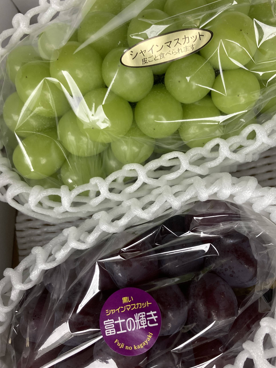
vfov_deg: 53.9
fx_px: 361
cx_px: 161
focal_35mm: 34
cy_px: 199
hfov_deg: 41.7
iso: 125
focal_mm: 3.99
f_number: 1.8
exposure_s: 1/60
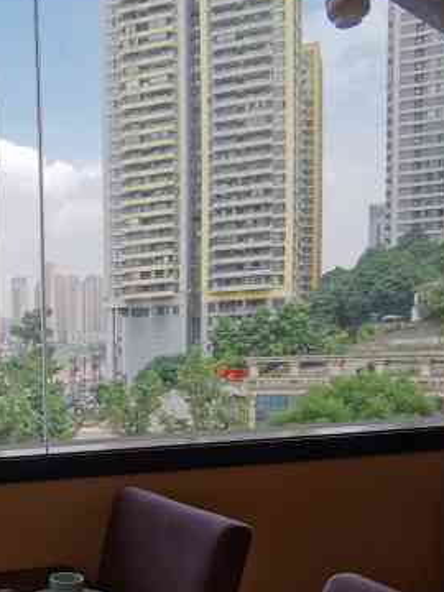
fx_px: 752
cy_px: 479
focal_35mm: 44
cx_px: -62
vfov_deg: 41.0
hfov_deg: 29.2
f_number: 2.2
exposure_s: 1/435
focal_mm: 2.26
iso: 50
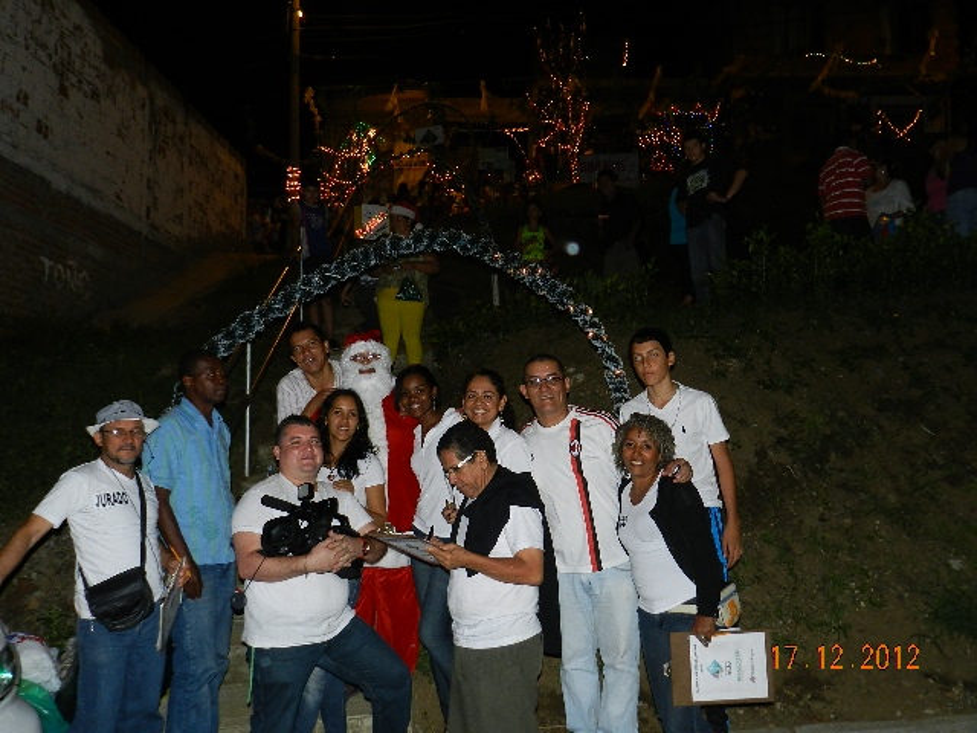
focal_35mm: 32
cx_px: 488
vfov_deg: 44.2
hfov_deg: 56.8
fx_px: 903
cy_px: 366
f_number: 3.7
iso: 280
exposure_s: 1/30
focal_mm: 5.6
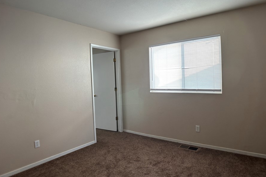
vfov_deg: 42.3
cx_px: 149
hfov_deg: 60.1
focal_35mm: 31
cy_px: 87
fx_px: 229
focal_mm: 5.96
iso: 80
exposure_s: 1/60
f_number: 1.6
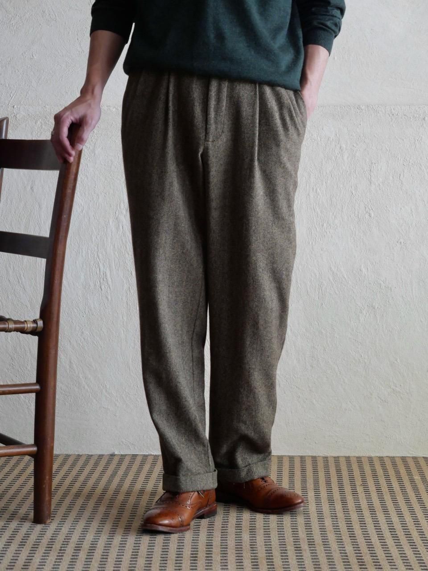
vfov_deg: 20.4
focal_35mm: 96
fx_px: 1583
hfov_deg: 15.4
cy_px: 286
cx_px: 214
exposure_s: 1/125
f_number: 3.9
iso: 2000
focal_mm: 48
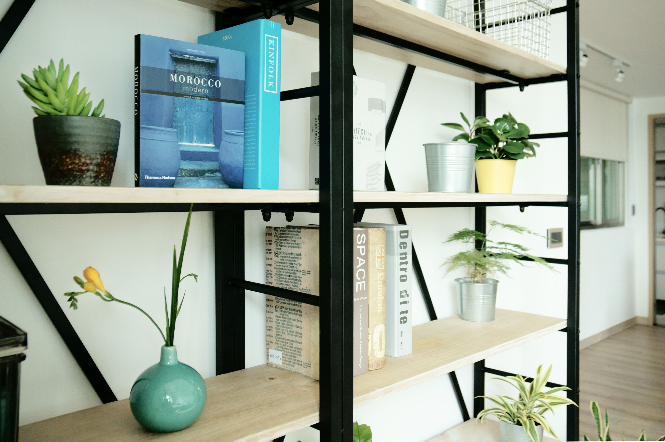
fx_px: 554
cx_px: 332
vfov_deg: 43.5
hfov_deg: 62.0
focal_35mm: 30
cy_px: 221
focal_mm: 20
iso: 800
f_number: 4
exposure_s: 1/160
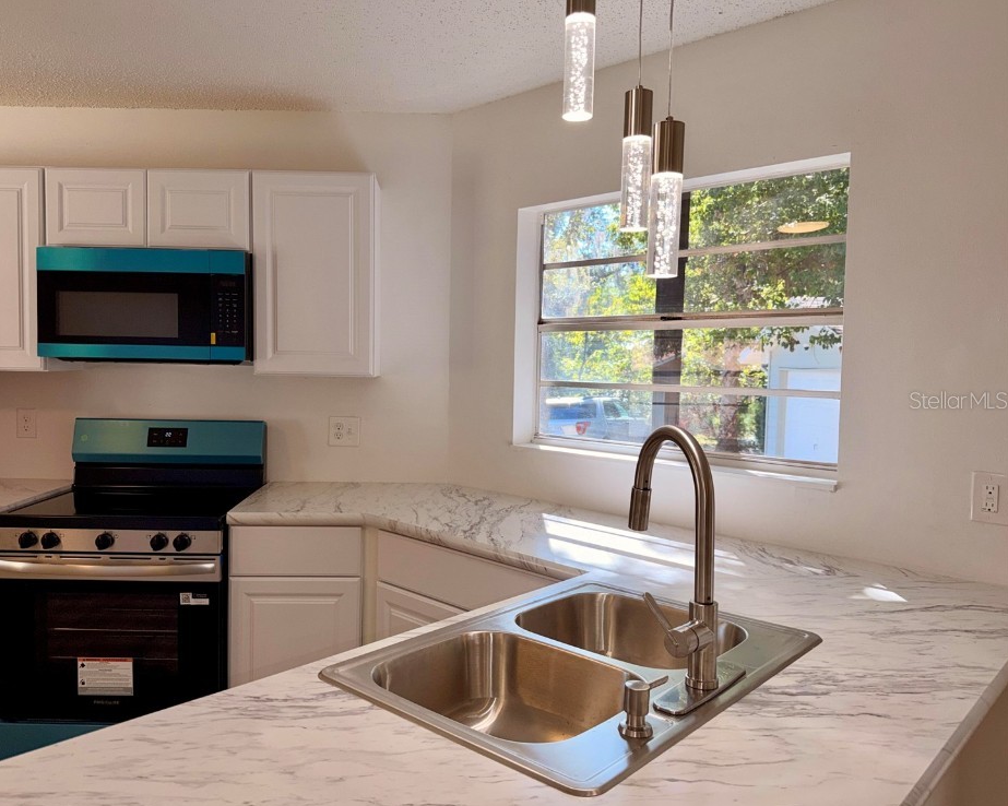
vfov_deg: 54.9
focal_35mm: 26
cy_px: 400
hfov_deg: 65.9
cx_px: 453
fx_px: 775
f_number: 1.78
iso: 64
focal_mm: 6.76
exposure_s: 1/304
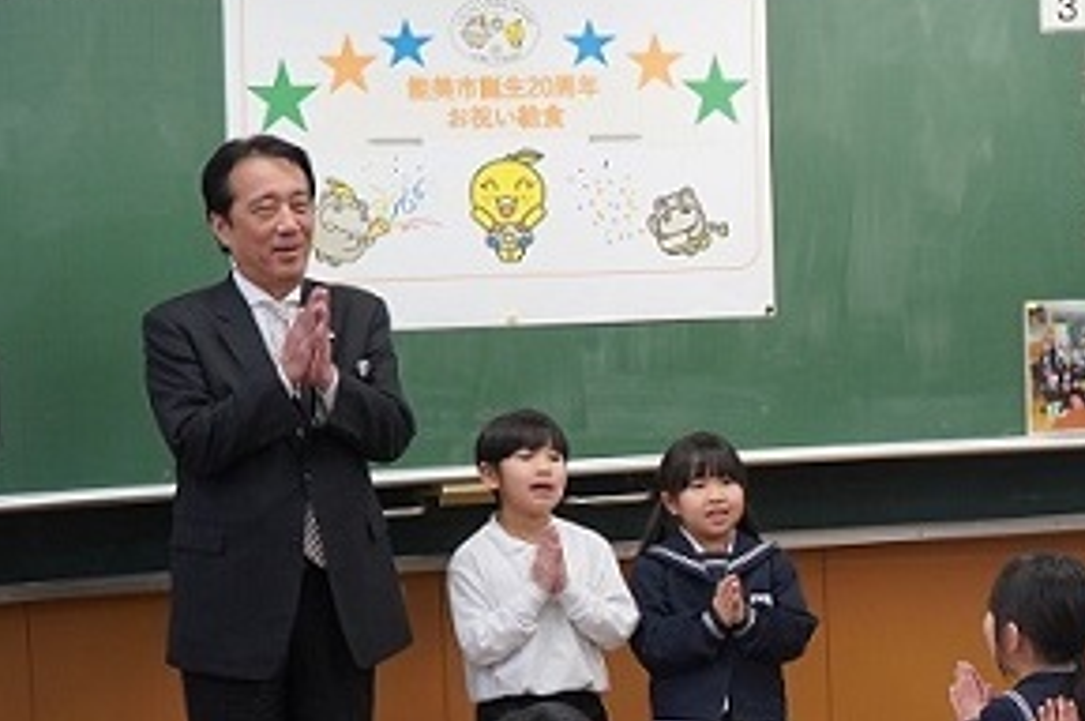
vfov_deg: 14.0
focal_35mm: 97
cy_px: 571
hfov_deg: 20.5
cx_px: 1017
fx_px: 2920
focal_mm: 34
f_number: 4
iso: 1250
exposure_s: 1/160
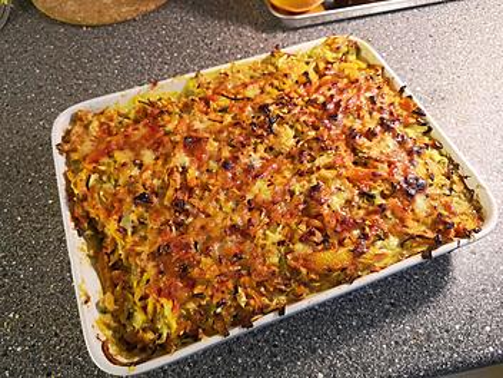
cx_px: 252
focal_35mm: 27
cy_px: 189
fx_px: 392
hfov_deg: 65.3
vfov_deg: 51.4
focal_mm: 5.58
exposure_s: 1/50
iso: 640
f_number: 1.8
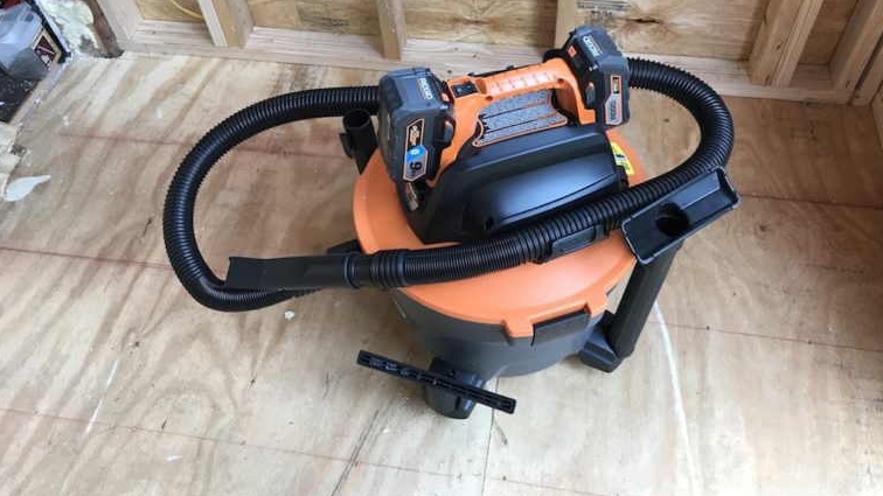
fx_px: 726
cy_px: 202
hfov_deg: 62.6
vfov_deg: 37.6
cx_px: 444
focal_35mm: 31
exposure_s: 1/40
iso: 25
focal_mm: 3.99
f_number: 1.8
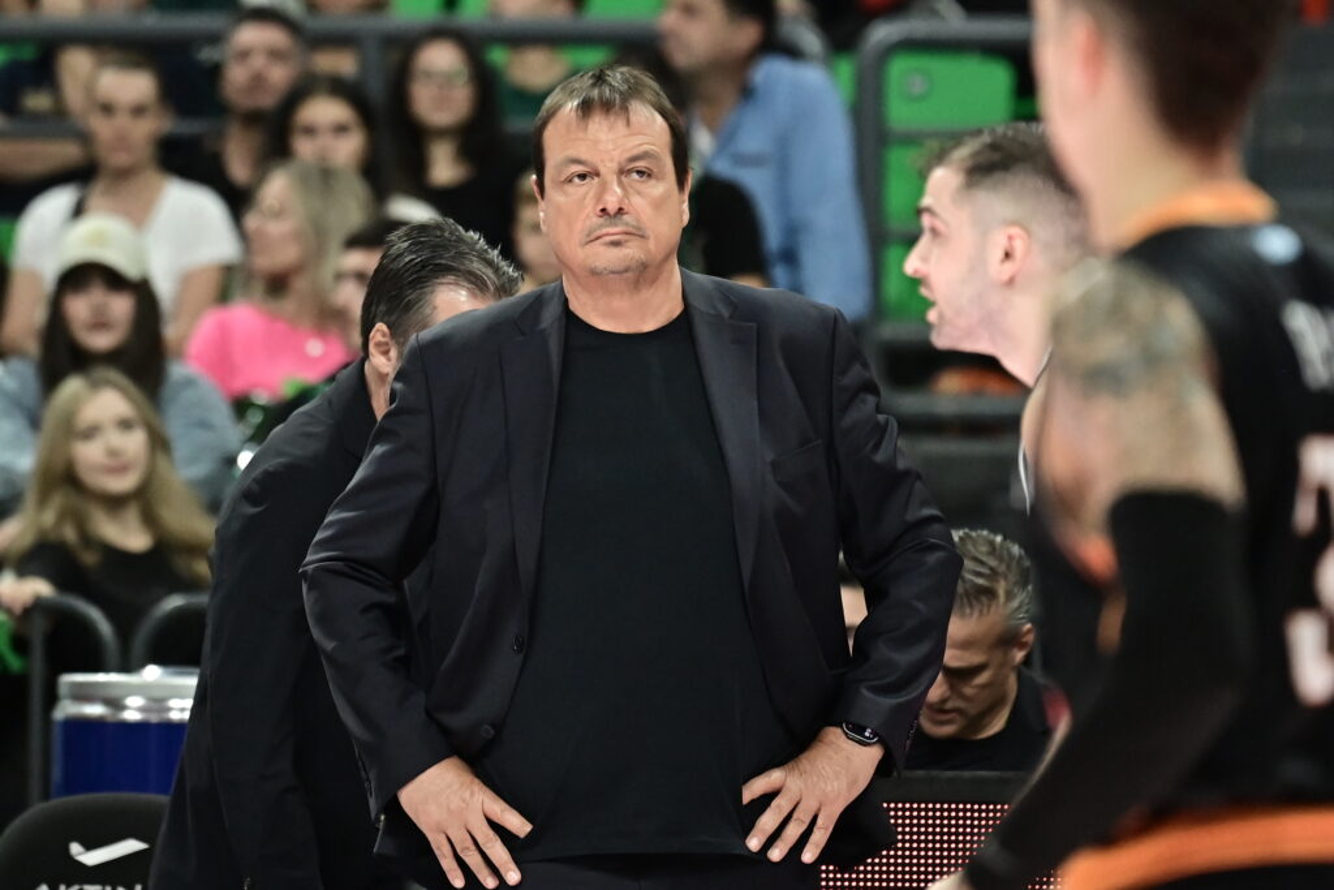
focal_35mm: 200
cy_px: 445
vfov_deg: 6.9
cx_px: 667
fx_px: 7412
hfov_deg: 10.3
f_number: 2.8
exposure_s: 1/1250
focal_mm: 200
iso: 1600
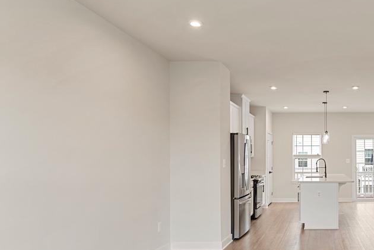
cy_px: 154
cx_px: 323
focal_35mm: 32
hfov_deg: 52.9
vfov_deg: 40.9
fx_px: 332
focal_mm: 14
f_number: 4
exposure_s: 1/10
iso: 100
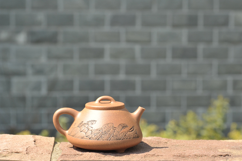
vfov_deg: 15.2
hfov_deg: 22.6
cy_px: 80
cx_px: 121
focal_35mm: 90
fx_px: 604
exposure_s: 1/640
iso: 1000
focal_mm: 90
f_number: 13
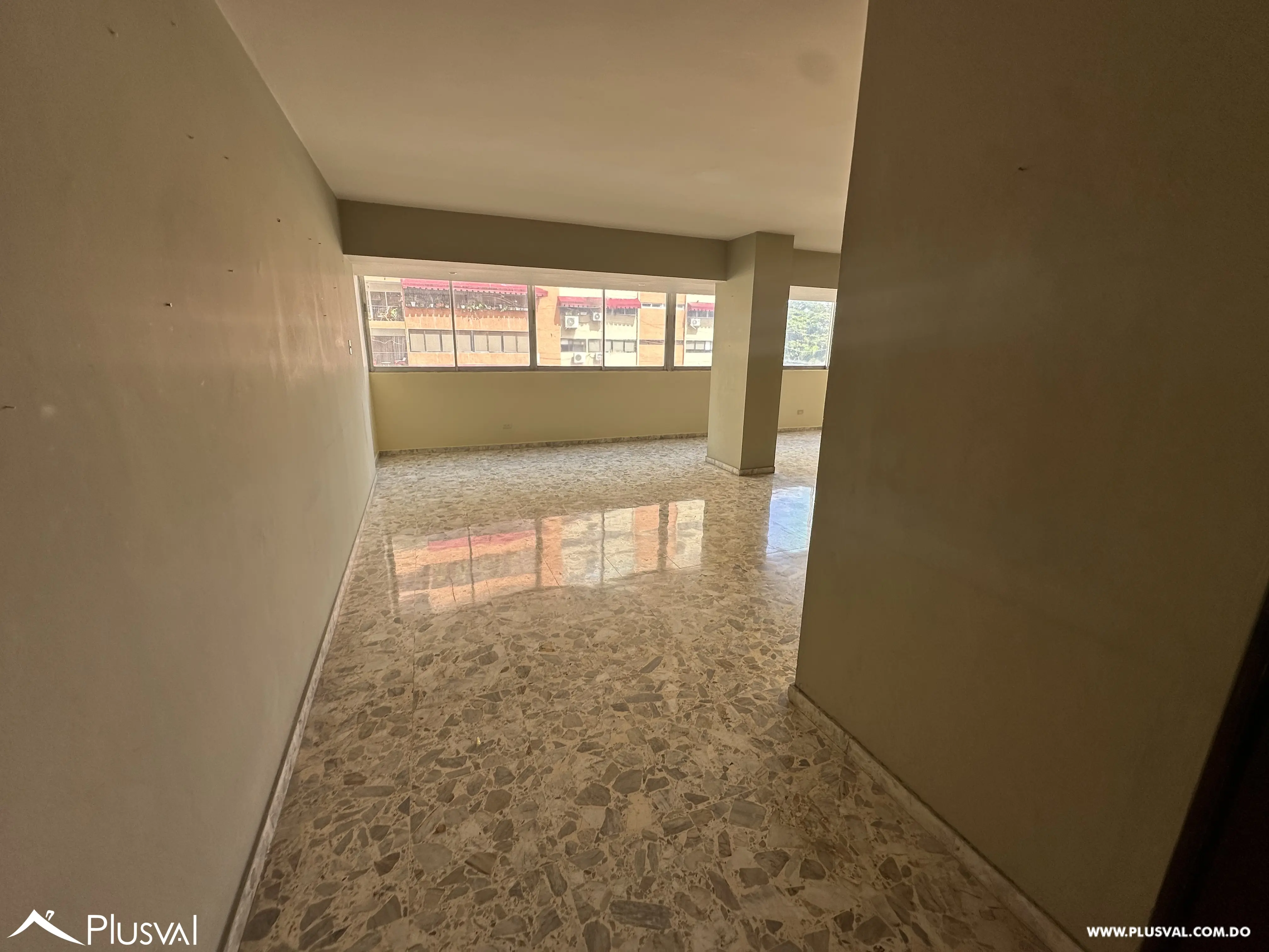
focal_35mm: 14
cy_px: 476
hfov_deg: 102.1
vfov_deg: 85.7
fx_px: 513
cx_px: 634
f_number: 2.2
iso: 40
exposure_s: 1/180
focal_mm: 2.22
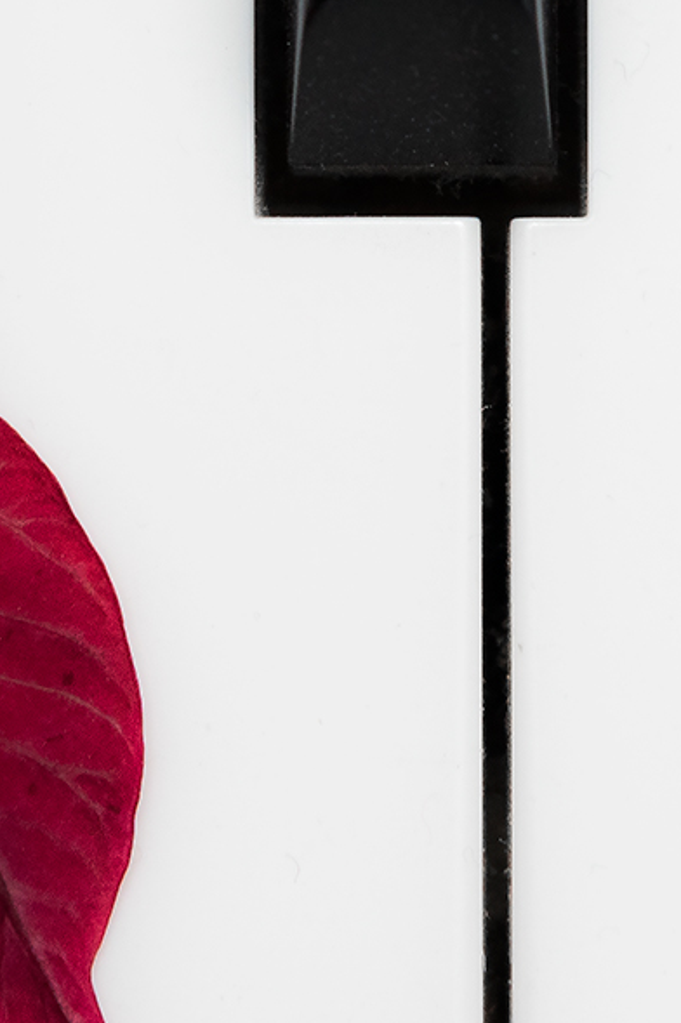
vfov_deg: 6.2
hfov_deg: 4.1
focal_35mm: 333
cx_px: 261
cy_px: 10
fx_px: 9459
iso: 640
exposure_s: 1/60
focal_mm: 98
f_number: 8
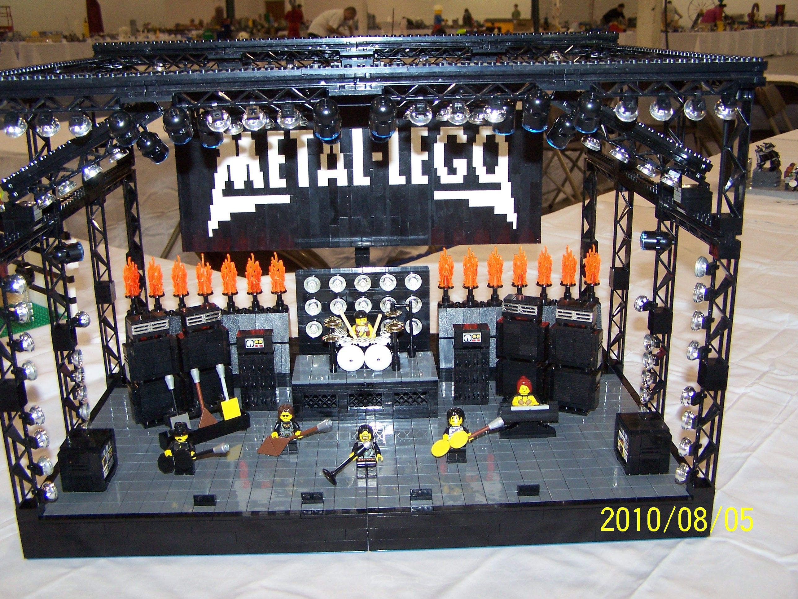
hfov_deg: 49.0
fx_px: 876
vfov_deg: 37.7
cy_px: 300
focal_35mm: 38
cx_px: 399
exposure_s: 1/60
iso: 140
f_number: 2.8
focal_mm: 6.3
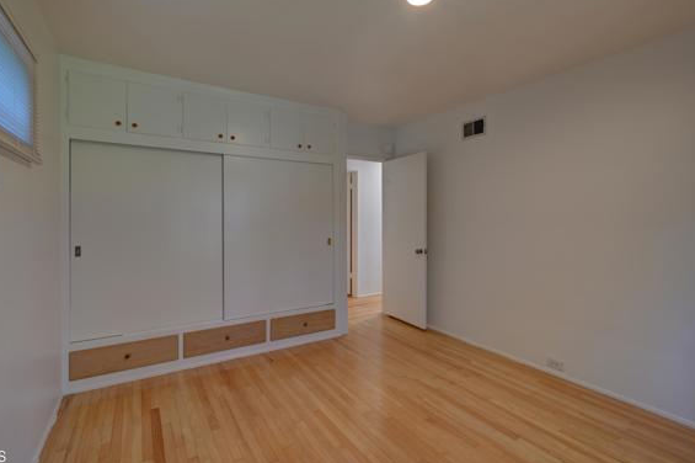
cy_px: 218
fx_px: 339
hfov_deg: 91.4
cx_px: 348
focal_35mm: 18
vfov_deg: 68.6
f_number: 11
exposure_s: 3
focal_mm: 15.5
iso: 100
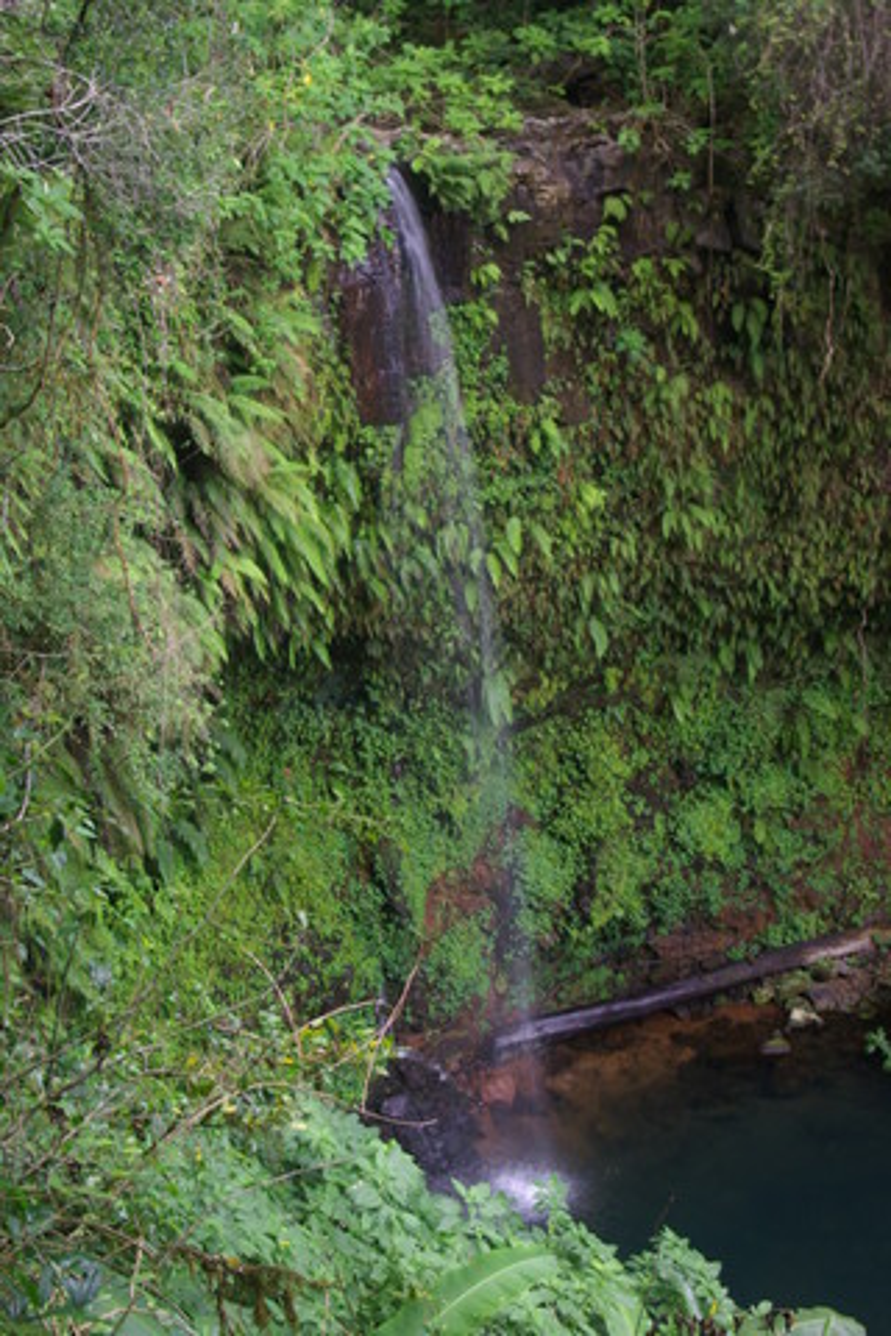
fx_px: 2227
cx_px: 446
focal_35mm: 60
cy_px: 668
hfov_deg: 22.6
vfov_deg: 33.4
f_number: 4.5
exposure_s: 1/8
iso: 100
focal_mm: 40
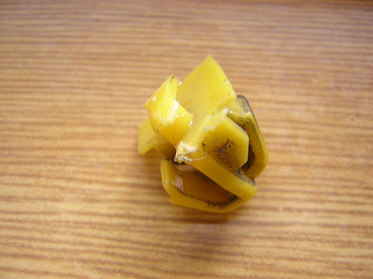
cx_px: 186
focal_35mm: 36
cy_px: 140
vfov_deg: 39.7
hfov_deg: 51.4
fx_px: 388
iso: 100
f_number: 2.6
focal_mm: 4.7
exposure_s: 1/19
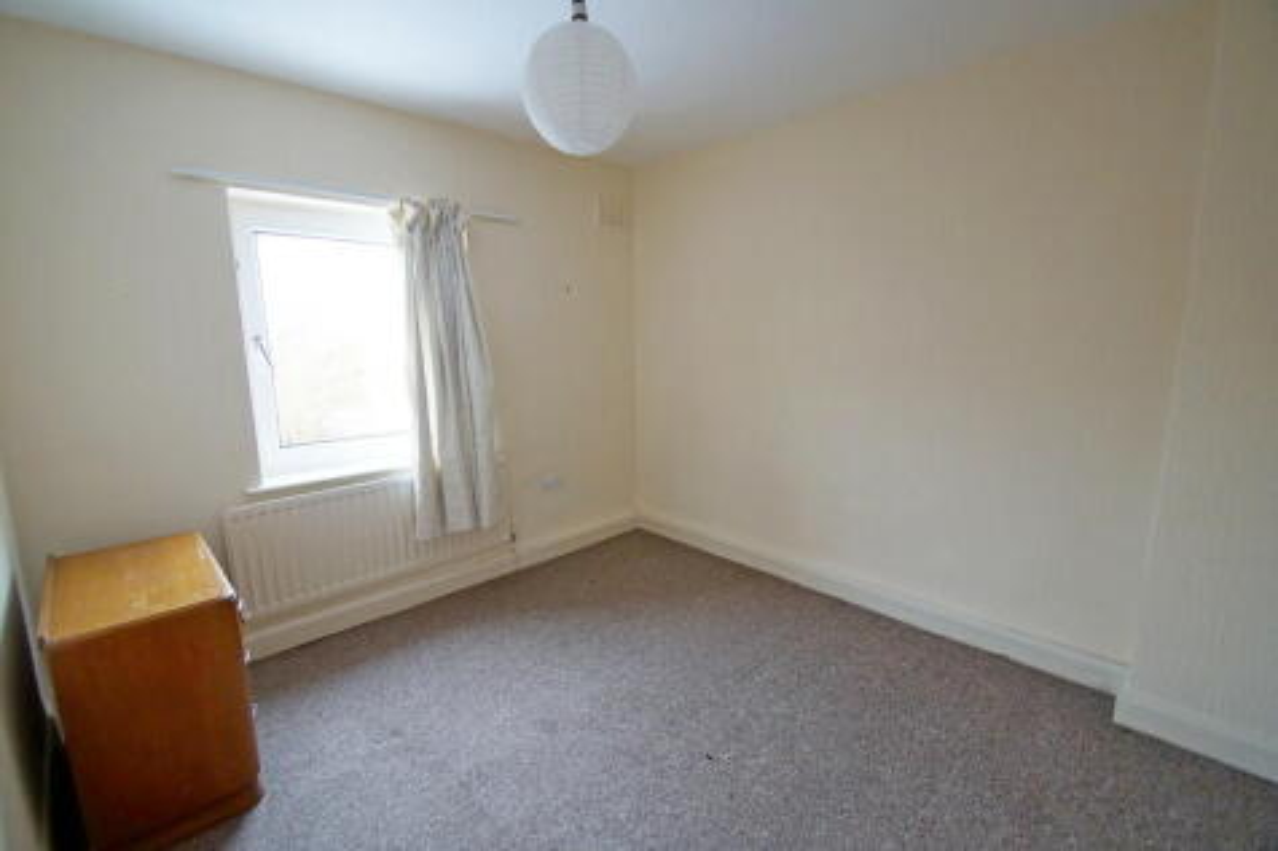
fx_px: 532
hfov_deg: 100.4
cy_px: 426
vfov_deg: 77.3
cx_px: 639
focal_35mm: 15
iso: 500
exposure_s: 1/60
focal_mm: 10
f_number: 4
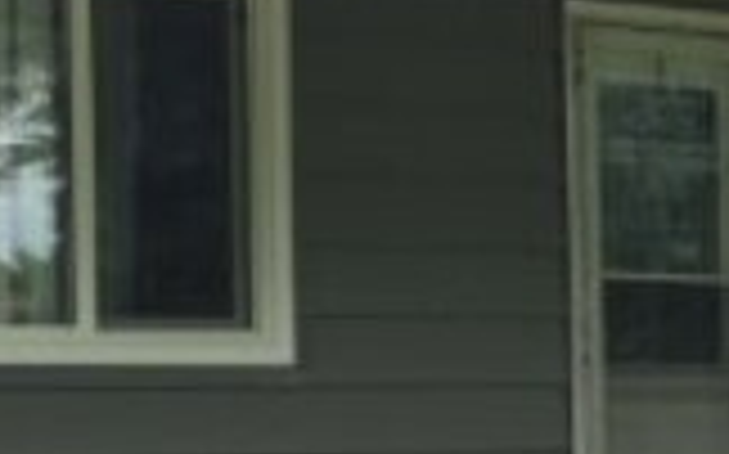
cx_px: 522
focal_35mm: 152
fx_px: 3018
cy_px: 499
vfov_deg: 8.5
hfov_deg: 13.7
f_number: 2.2
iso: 25
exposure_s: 1/303
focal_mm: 4.15
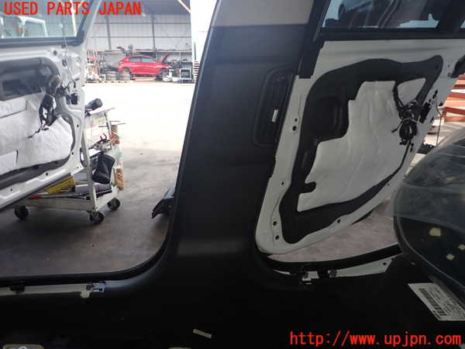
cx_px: 232
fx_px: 336
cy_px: 174
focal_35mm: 25
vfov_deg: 54.9
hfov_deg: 69.4
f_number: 5.6
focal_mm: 4.5
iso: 100
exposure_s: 1/30
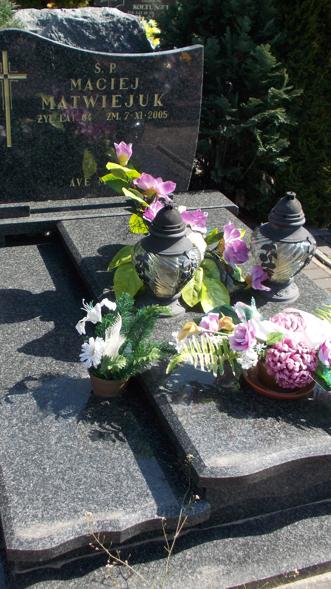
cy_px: 294
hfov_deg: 30.9
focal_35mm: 38
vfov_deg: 52.8
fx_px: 593
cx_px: 109
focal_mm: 4.6
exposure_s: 1/320
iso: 80
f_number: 3.2
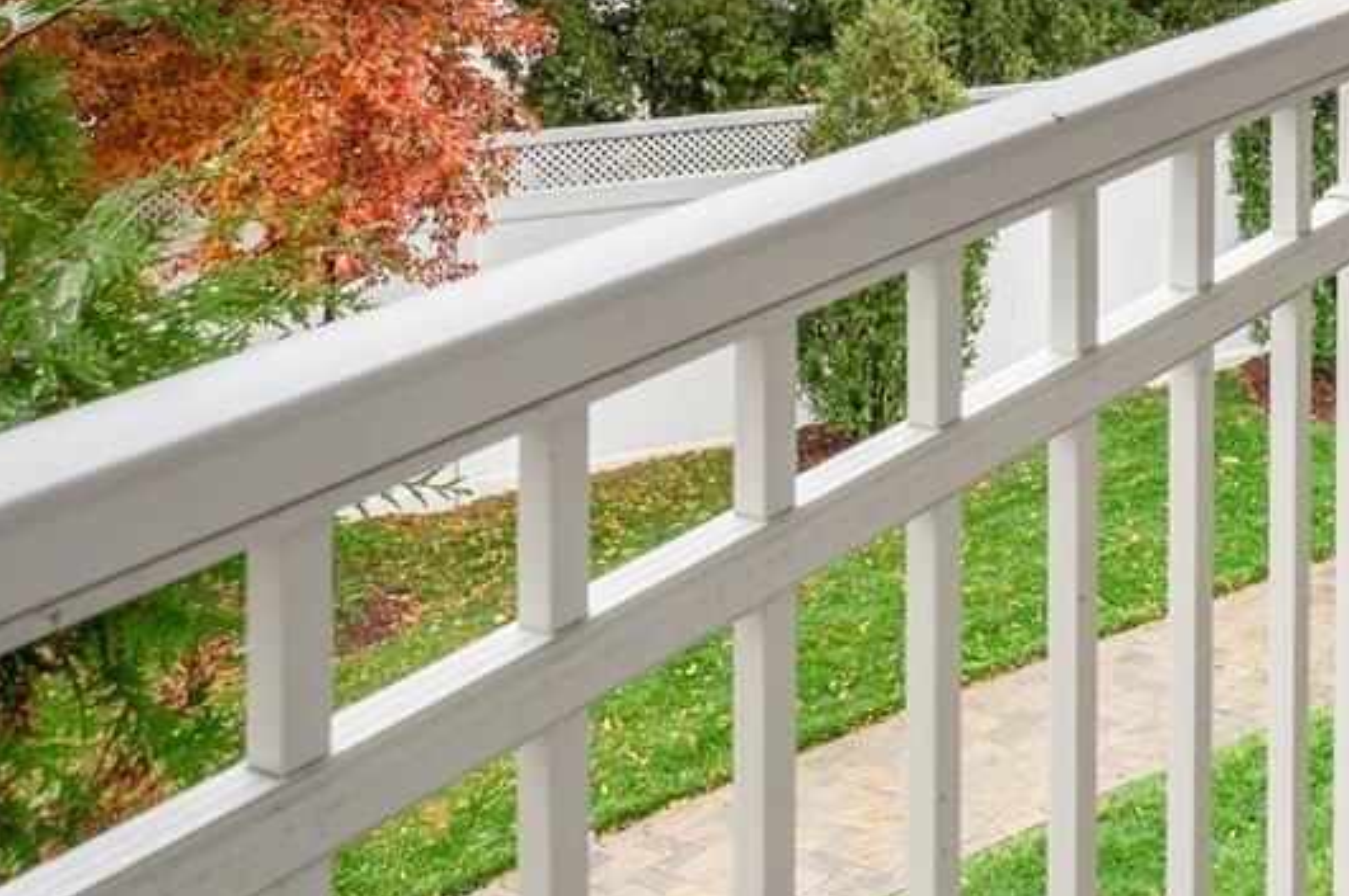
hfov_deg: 31.3
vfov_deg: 20.2
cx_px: 1601
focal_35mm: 54
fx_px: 2022
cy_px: -570
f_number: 8
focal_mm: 14
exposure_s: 1/15
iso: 100
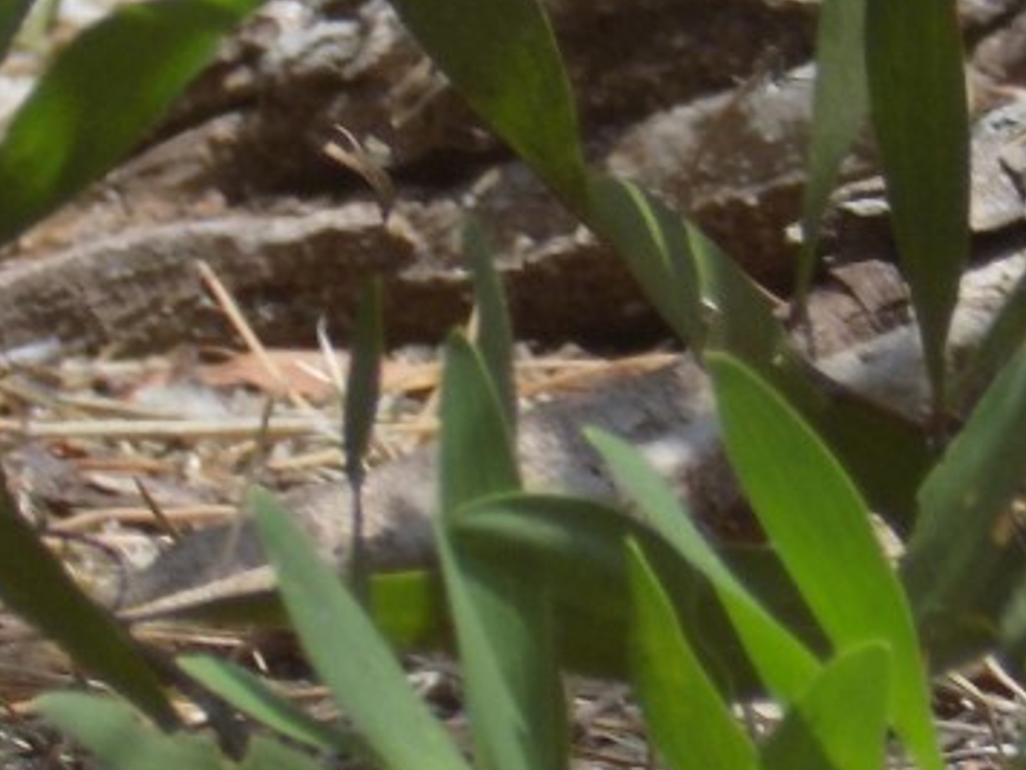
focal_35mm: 1450
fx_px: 42977
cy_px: -375
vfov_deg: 1.0
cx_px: 1859
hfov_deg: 1.4
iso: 100
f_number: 5.9
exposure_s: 1/250
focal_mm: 63.7
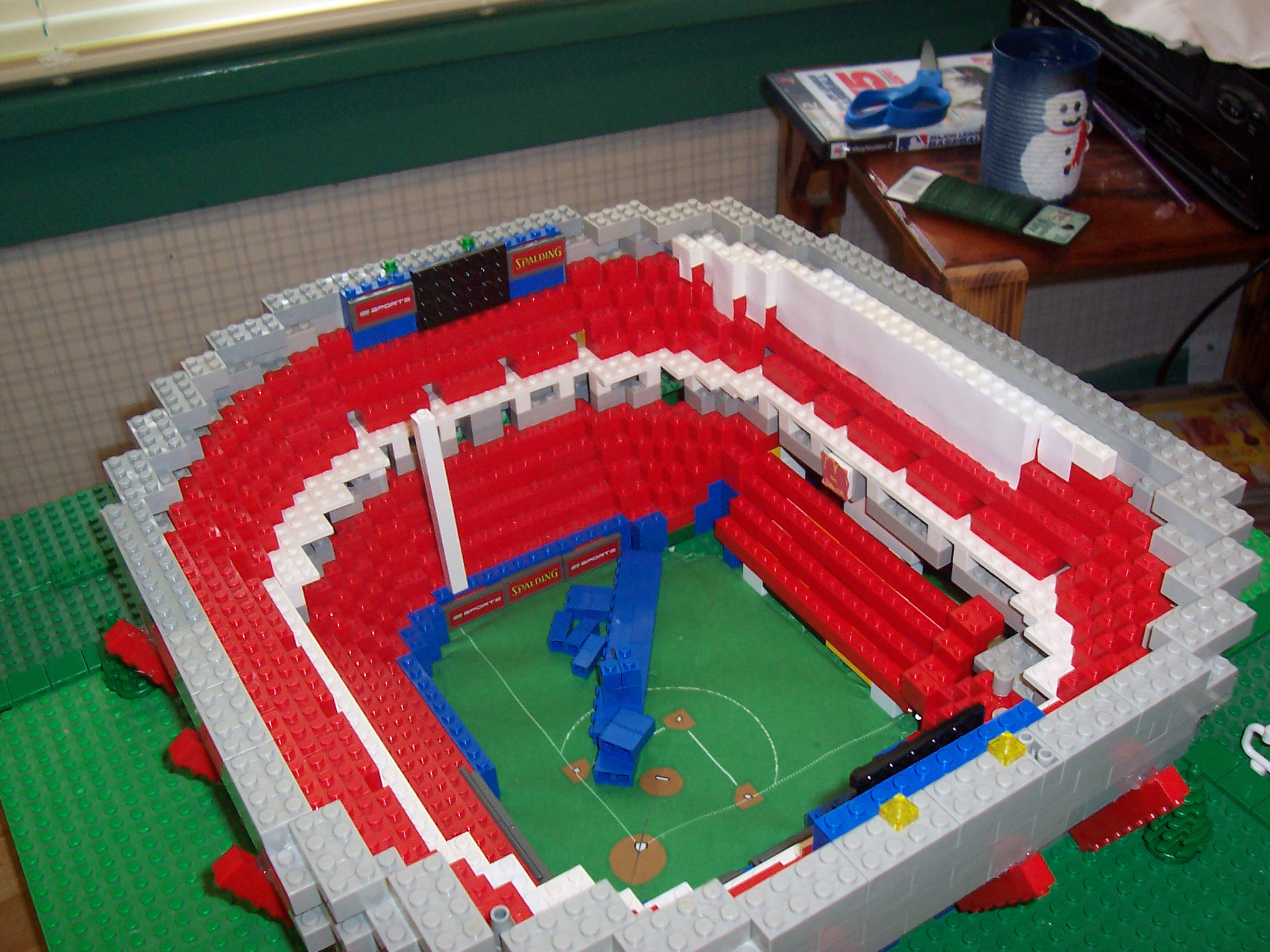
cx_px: 635
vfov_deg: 38.7
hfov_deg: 50.1
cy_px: 476
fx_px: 1357
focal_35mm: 37
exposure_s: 1/60
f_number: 2.8
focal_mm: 5.6
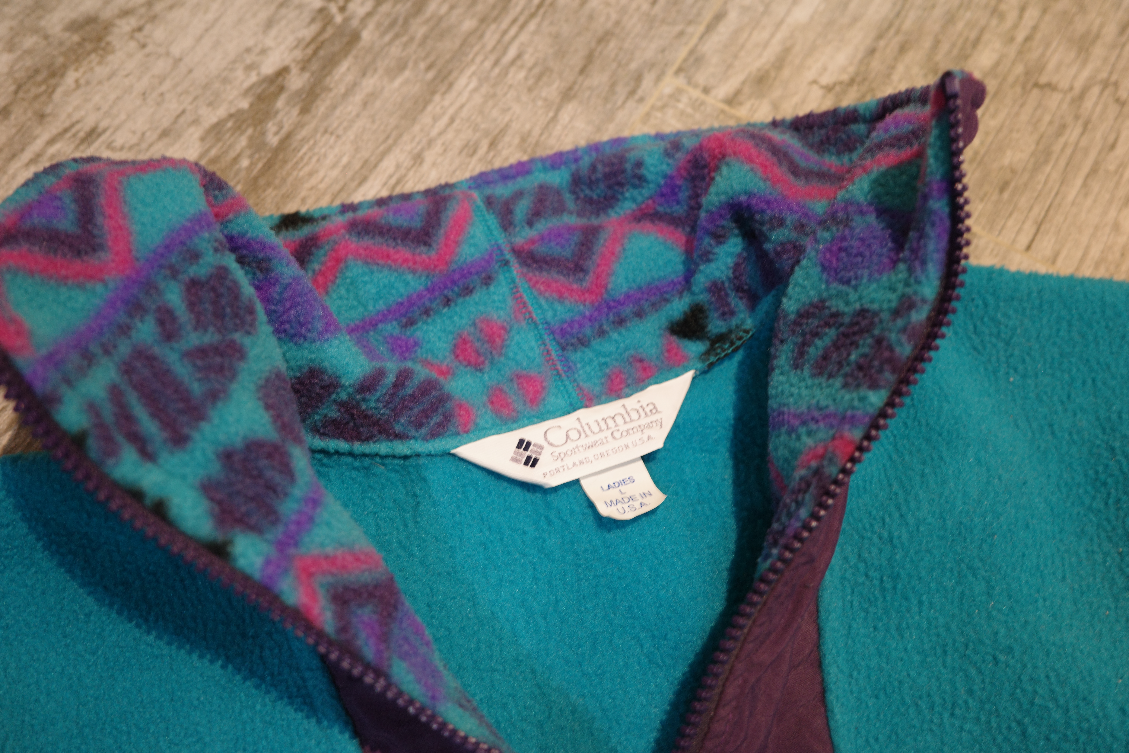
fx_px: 1254
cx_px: 564
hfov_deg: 48.5
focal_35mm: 40
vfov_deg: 33.4
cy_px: 376
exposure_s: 1/5
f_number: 3.5
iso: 400
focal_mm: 26
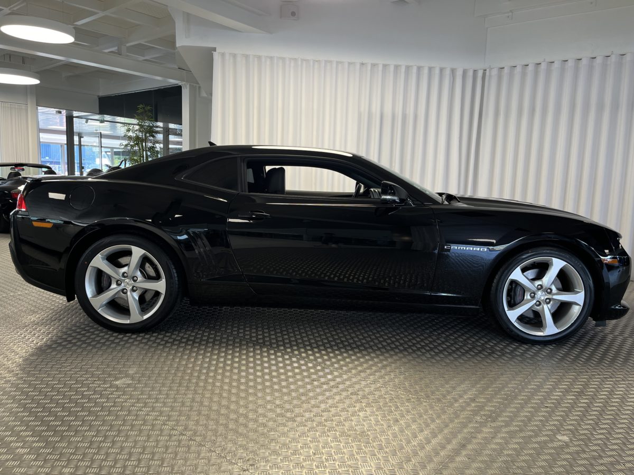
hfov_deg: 67.3
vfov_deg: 53.1
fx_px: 476
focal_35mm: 26
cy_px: 238
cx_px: 317
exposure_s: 1/100
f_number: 1.6
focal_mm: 5.1
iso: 80
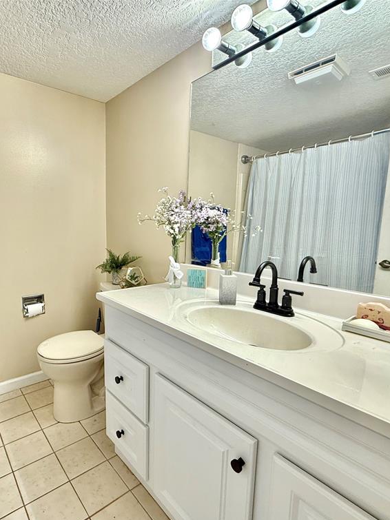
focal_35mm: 19
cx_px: 143
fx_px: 285
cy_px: 264
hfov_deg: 67.5
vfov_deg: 84.7
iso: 125
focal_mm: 2.22
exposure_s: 1/120
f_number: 2.2
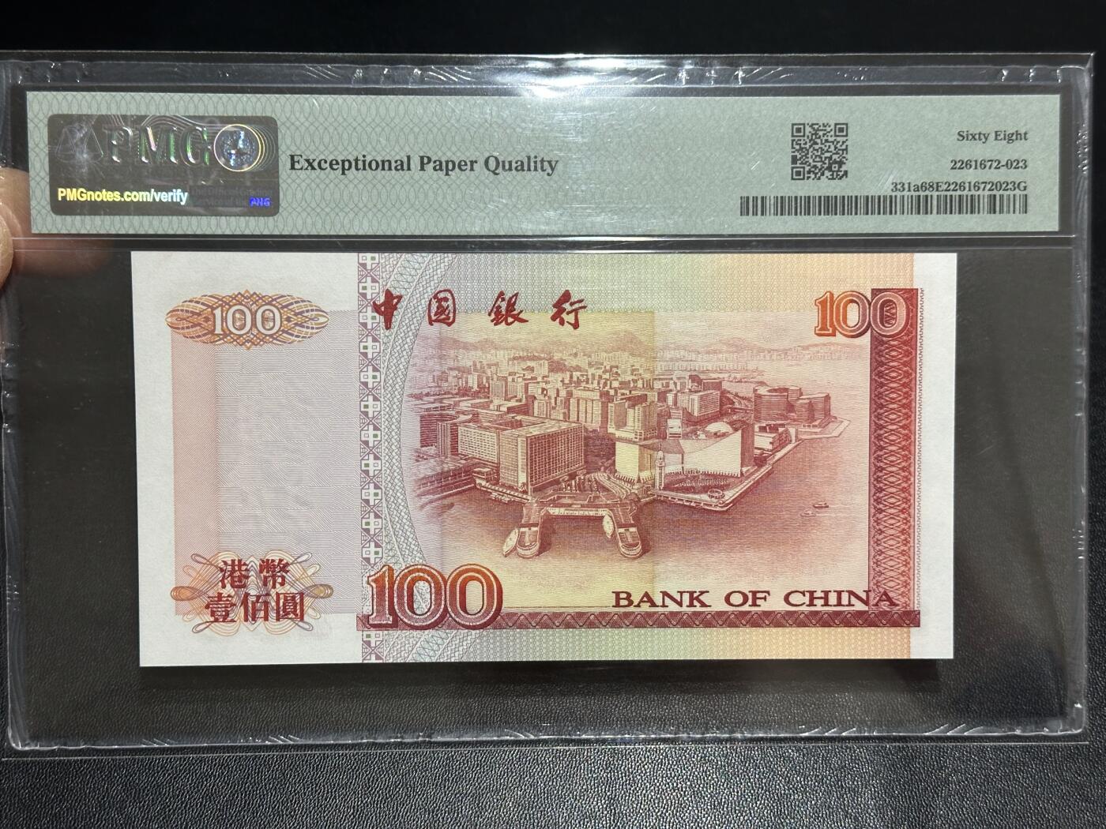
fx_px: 1534
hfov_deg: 39.7
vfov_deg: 30.3
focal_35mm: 48
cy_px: 414
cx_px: 553
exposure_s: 1/50
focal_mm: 6.86
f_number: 1.78
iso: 100
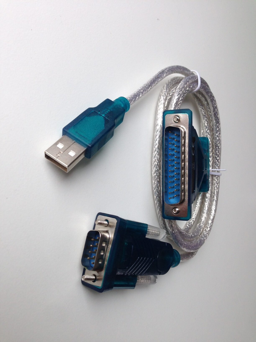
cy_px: 171
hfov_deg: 42.9
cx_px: 128
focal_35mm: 33
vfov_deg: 55.4
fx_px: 325
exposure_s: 1/188
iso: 50
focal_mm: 4.12
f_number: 2.4
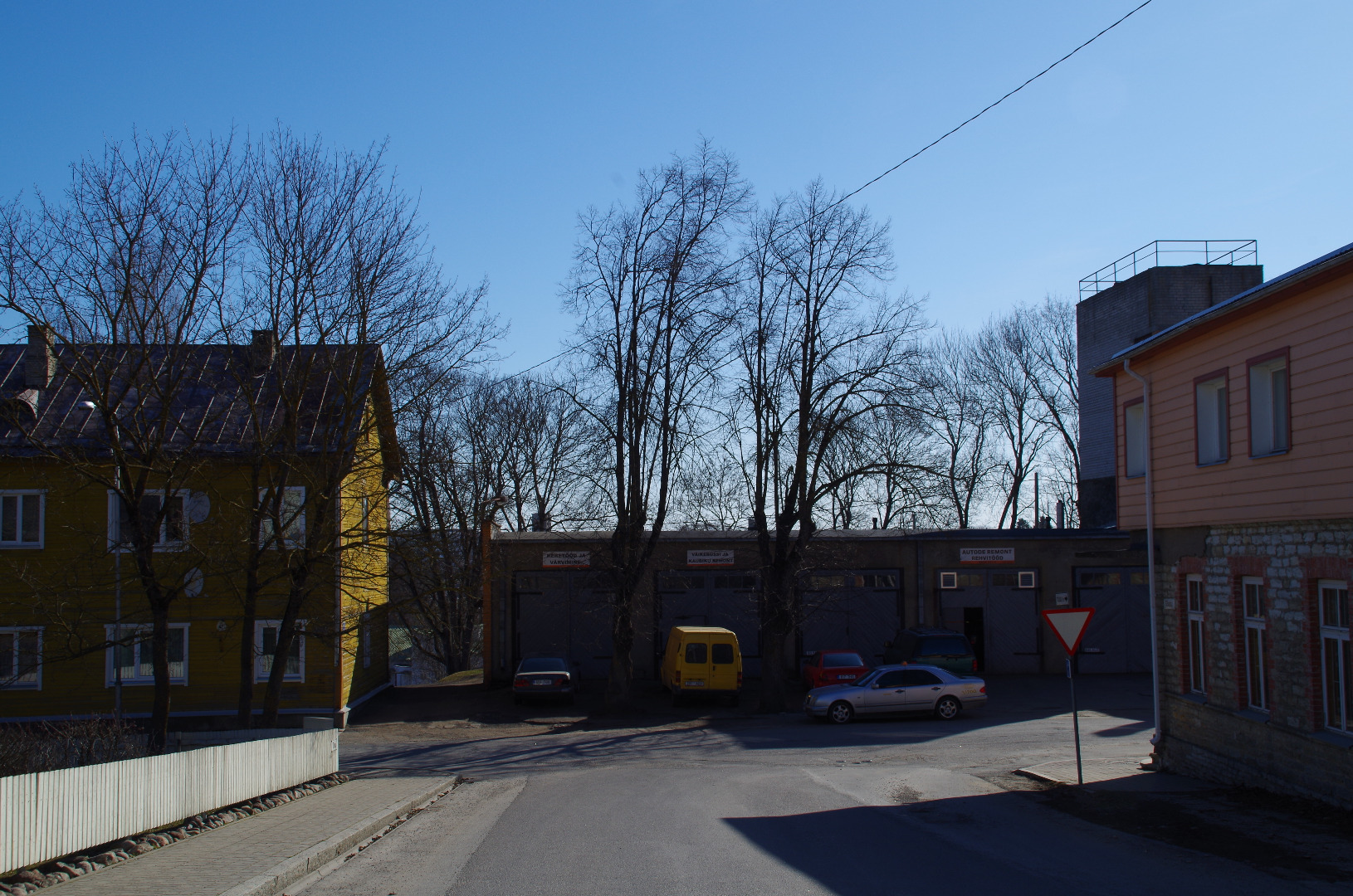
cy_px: 448
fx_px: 1575
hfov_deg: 46.5
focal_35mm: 42
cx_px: 676
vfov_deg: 31.8
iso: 100
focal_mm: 28
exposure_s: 1/160
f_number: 13
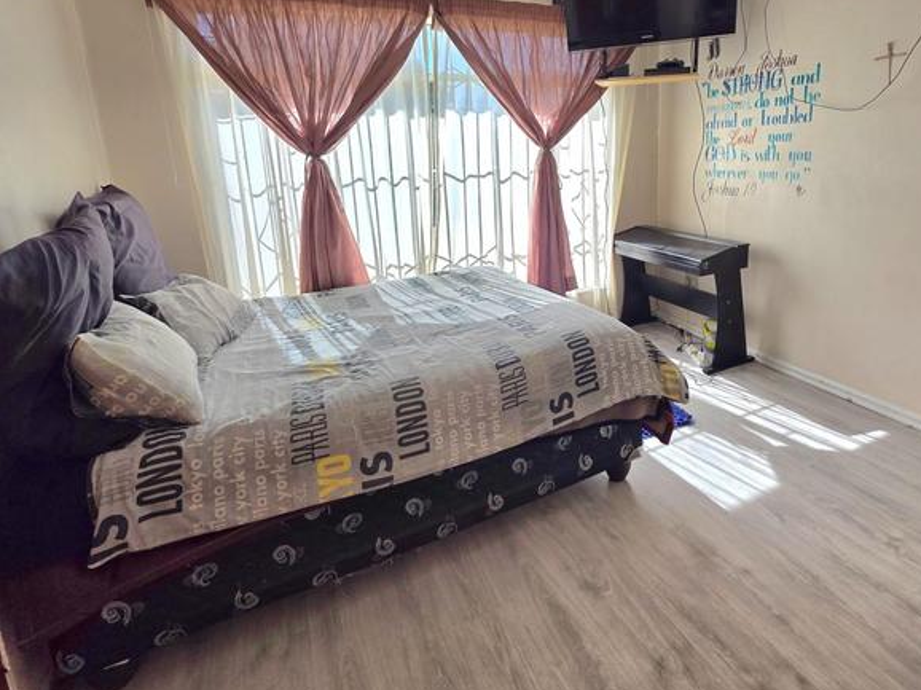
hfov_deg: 87.1
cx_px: 534
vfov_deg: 70.4
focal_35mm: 18
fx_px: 479
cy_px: 260
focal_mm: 2.2
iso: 40
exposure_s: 1/270
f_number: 1.9
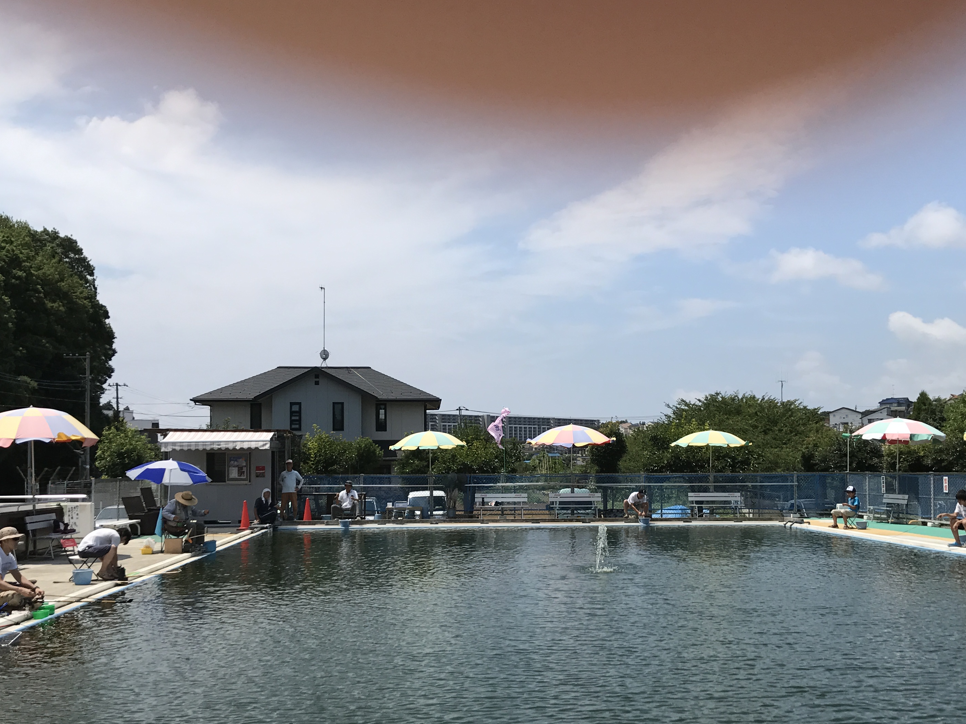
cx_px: 505
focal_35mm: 40
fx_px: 1116
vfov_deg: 35.8
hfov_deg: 46.8
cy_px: 445
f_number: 1.8
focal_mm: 3.99
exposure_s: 1/3831
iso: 20
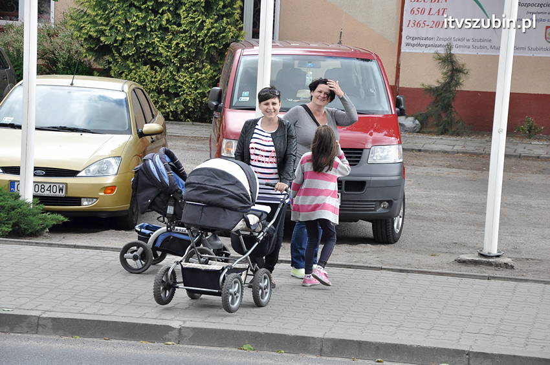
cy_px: 182
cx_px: 275
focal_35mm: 120
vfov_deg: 11.4
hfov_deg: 17.1
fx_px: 1832
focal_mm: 80
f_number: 8
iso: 1250
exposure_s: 1/1000
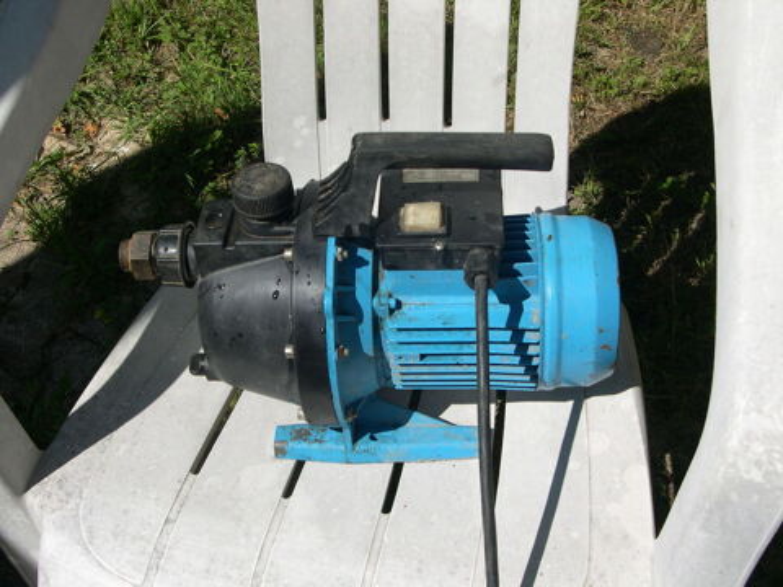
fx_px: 950
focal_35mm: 42
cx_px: 392
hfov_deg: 44.8
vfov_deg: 34.3
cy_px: 294
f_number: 8
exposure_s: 1/274
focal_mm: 9
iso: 100
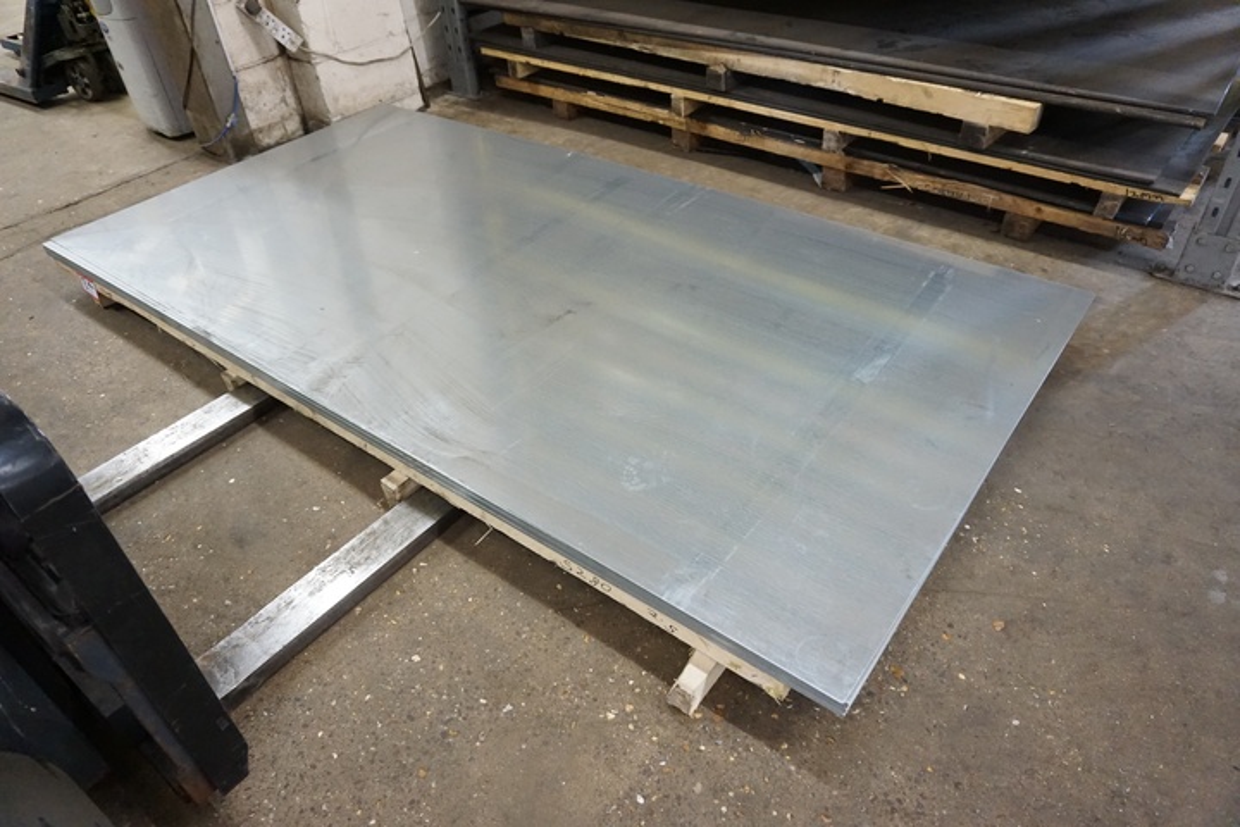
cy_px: 414
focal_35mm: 24
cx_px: 620
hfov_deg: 73.7
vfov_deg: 53.1
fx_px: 827
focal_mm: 16
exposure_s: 1/60
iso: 3200
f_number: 3.5
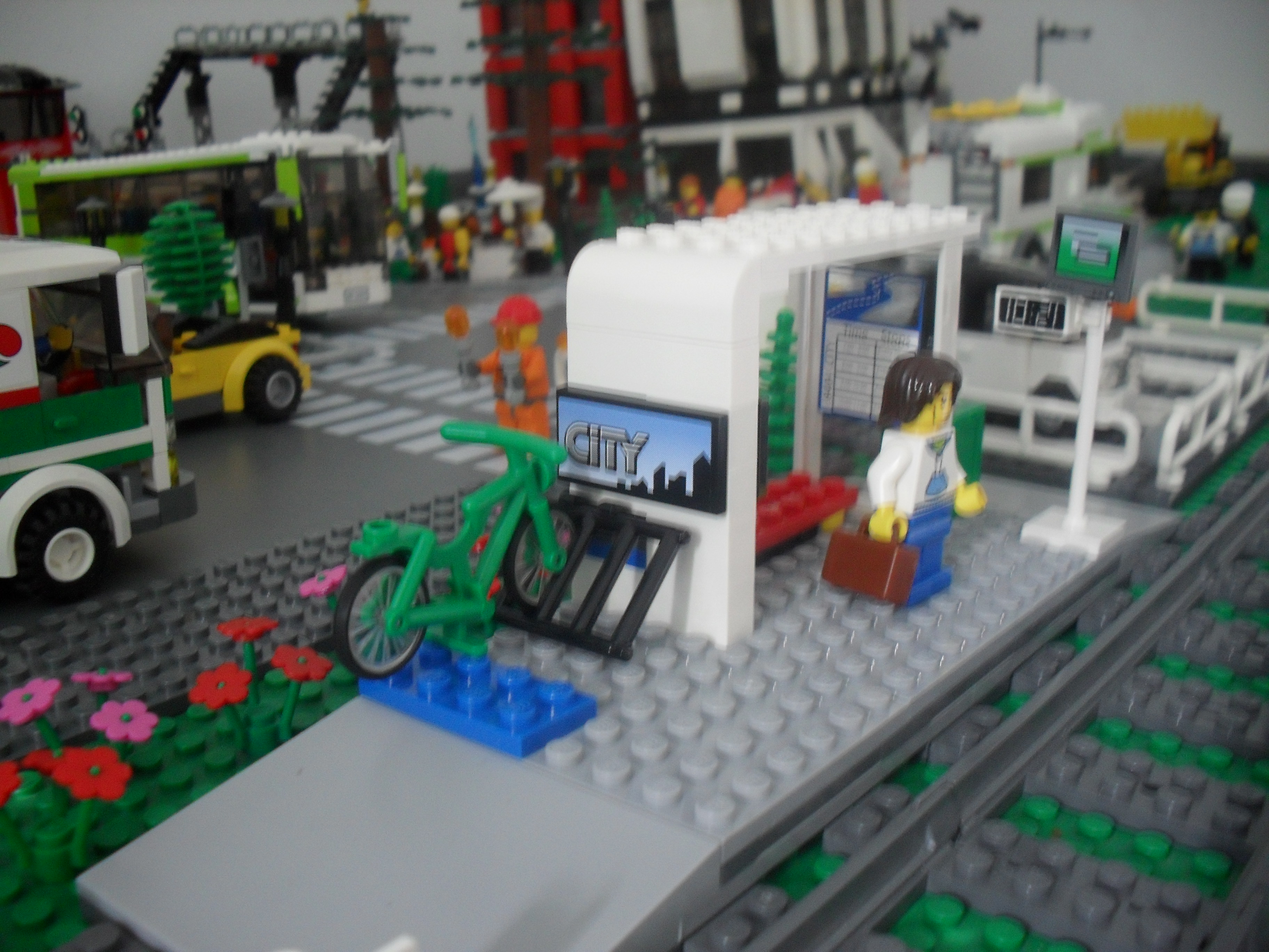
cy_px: 476
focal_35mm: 35
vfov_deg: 40.7
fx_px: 1283
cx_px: 634
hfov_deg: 52.6
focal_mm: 6.3
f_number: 3.2
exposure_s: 1/4
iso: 200
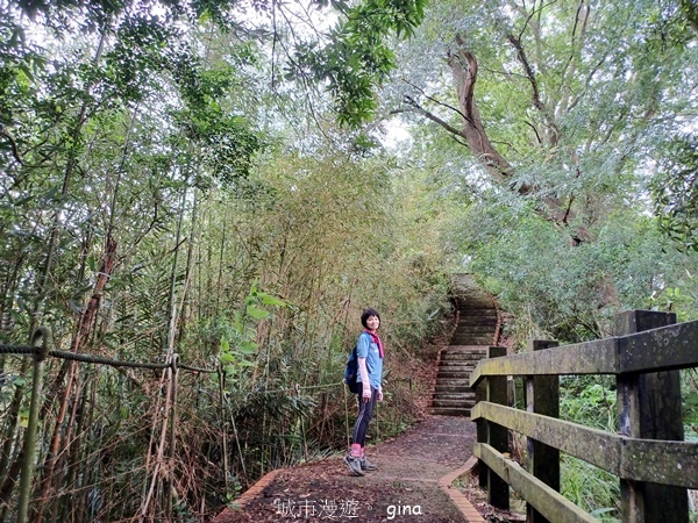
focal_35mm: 25
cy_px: 262
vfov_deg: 54.9
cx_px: 349
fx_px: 504
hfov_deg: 69.4
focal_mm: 4.6
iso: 250
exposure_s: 1/40
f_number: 1.8
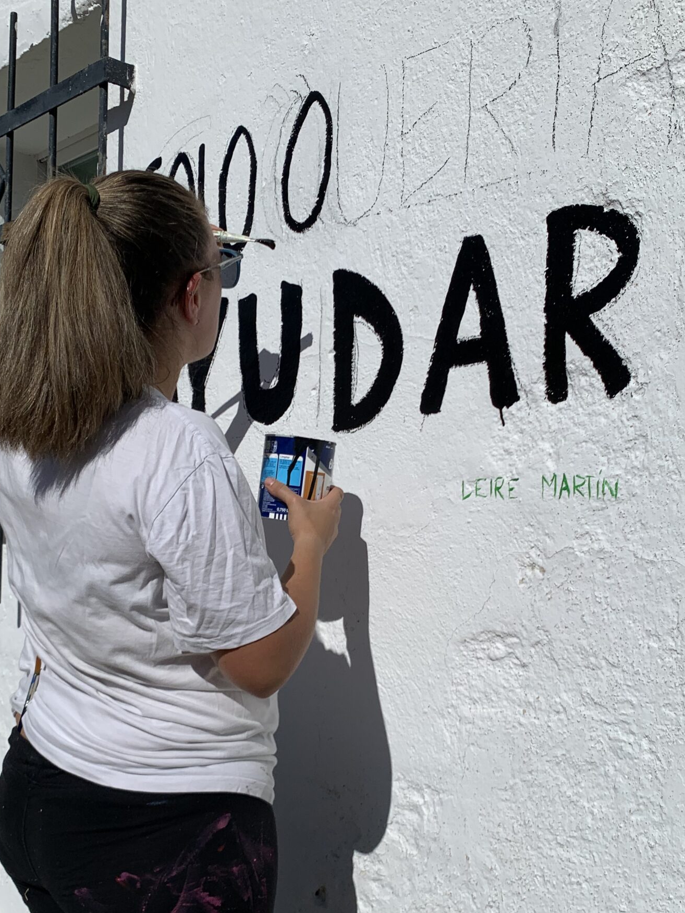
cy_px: 500
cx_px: 301
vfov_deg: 48.9
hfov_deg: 37.7
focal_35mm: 38
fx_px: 1003
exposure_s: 1/11765
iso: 25
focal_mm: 4.25
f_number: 1.8
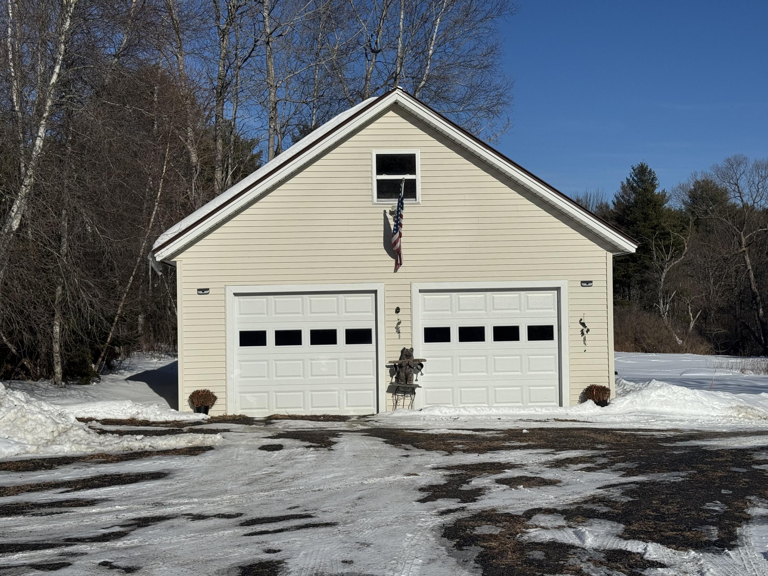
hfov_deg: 39.7
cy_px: 288
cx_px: 384
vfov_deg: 30.3
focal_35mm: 48
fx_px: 1065
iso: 50
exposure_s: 1/15385
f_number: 1.78
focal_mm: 6.76
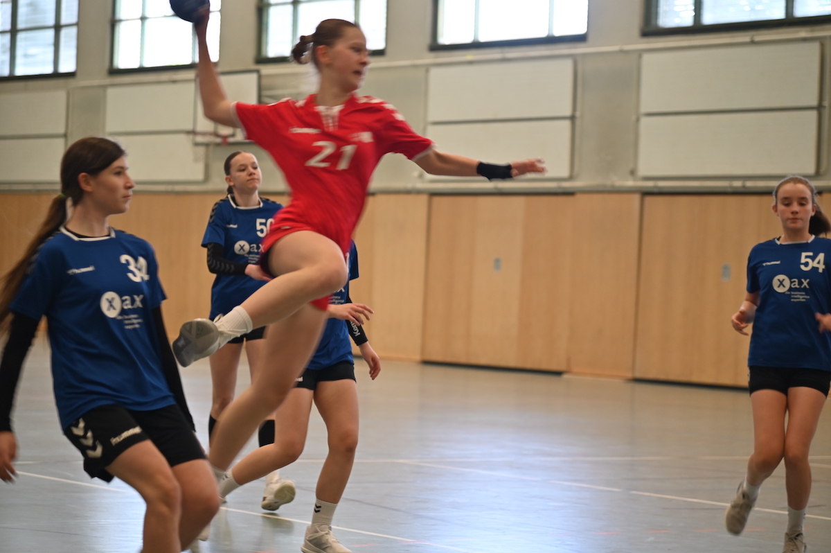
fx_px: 2768
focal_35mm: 120
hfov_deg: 17.1
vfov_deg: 11.4
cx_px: 416
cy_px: 276
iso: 800
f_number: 4
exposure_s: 1/125
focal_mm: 120
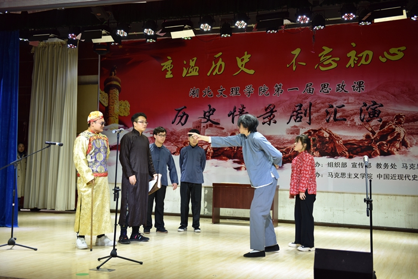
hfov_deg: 41.1
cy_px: 140
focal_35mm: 48
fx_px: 557
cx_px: 209
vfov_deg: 28.1
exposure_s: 1/50
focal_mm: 48
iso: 560
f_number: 2.8
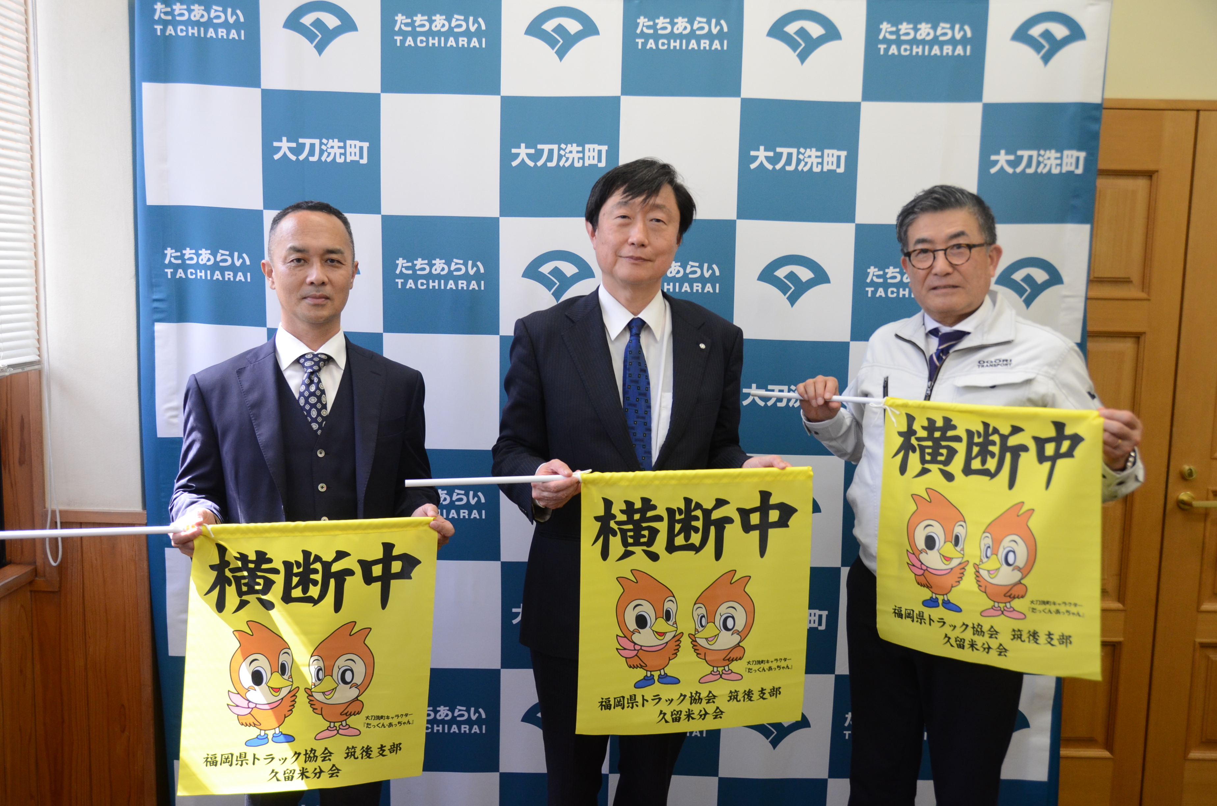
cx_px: 608
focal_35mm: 36
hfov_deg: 53.2
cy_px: 403
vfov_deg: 36.7
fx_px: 1214
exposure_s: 1/250
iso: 800
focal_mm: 24
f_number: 4
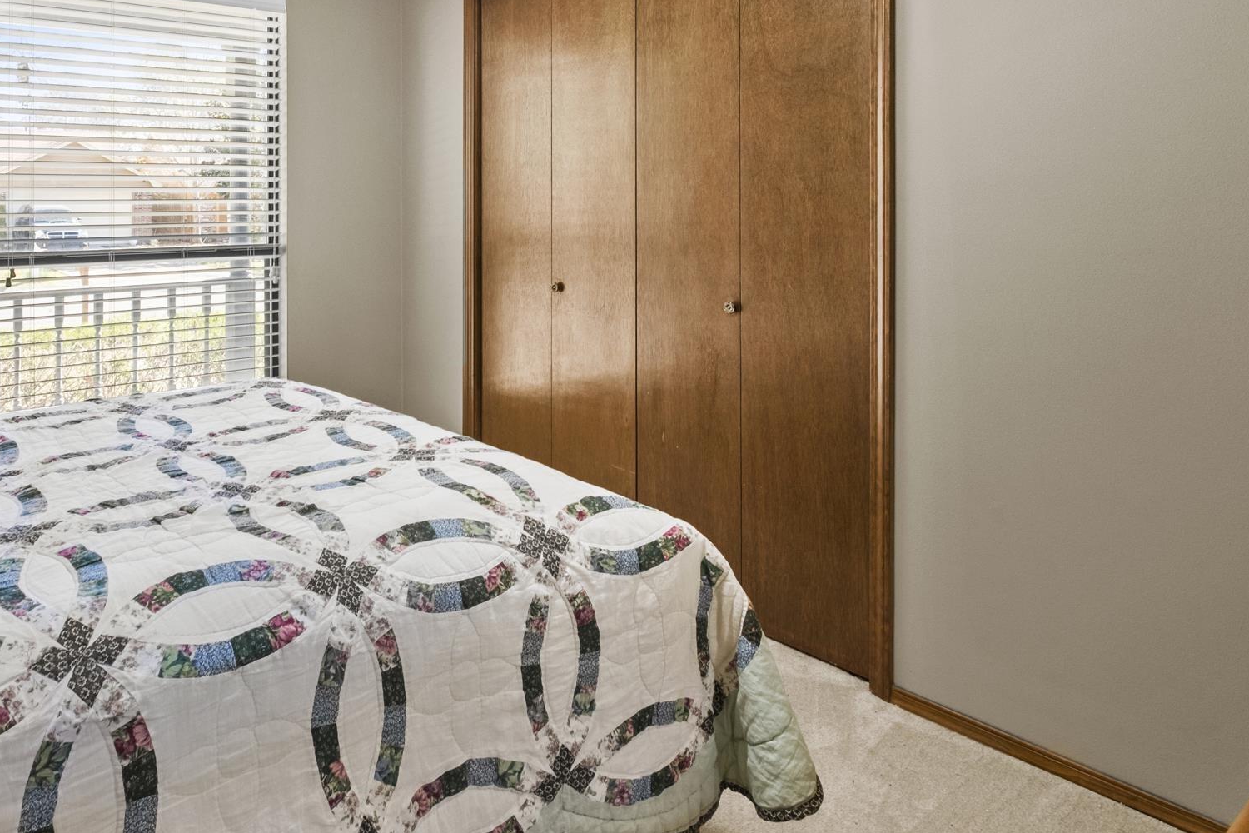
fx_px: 867
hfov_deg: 69.1
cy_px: 210
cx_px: 397
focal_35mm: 25
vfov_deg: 49.3
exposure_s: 1/2.5
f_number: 7.1
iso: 400
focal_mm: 10
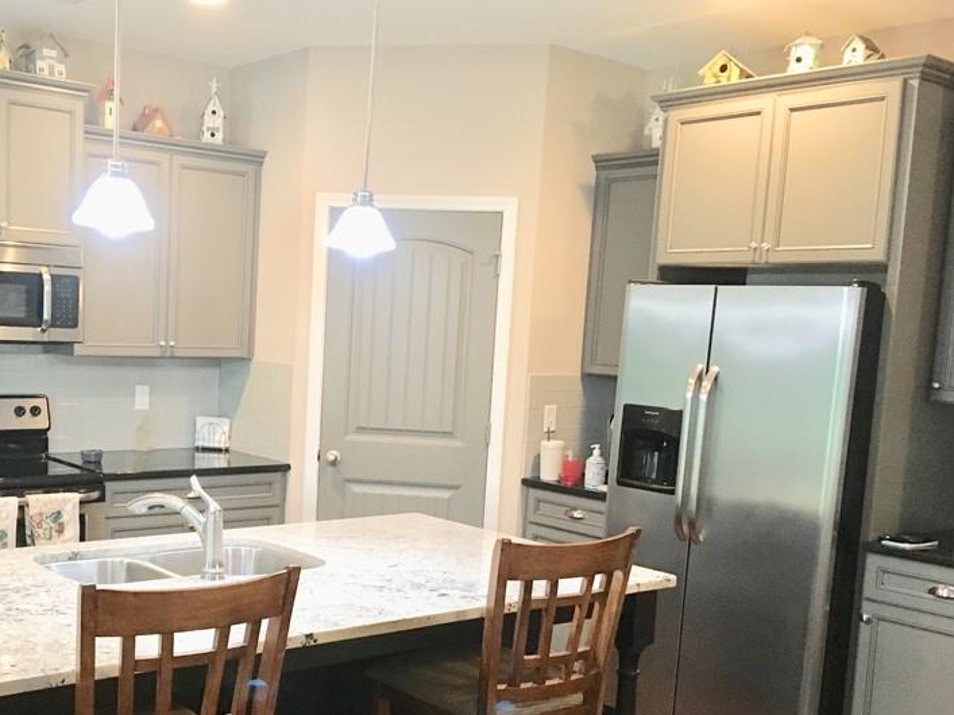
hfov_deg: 44.0
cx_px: 297
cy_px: 453
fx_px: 1157
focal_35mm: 42
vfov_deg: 34.1
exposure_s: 1/30
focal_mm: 4.15
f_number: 2.2
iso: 200
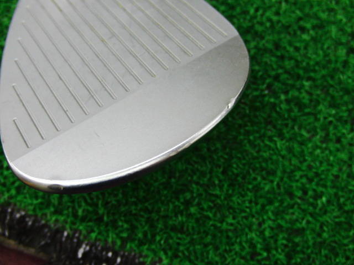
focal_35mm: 37
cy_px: 132
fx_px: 378
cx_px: 177
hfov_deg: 50.1
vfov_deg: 38.7
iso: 400
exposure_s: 1/50
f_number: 3.6
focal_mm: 6.42
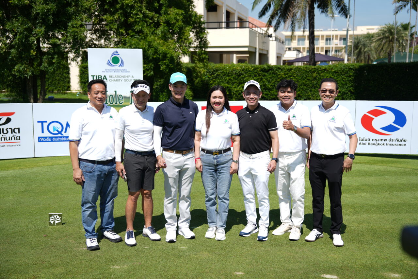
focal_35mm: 43
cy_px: 140
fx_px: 499
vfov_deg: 31.2
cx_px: 209
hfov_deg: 45.4
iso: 50
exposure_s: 1/1000
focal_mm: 43
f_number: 2.8
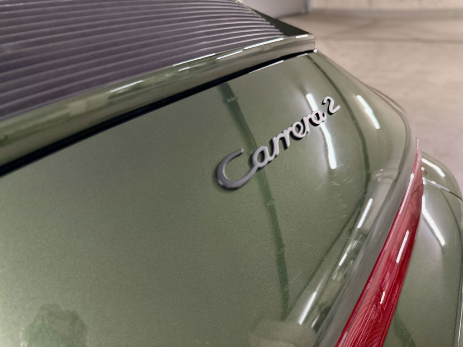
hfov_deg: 71.6
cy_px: 174
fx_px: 321
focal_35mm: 24
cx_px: 232
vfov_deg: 56.8
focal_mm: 6.76
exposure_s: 1/50
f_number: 1.78
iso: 500
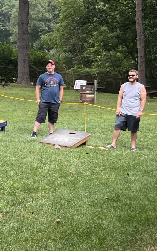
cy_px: 113
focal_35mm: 84
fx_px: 575
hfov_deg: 13.5
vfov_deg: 24.6
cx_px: -150
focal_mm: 5.1
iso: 50
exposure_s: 1/799
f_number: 1.6
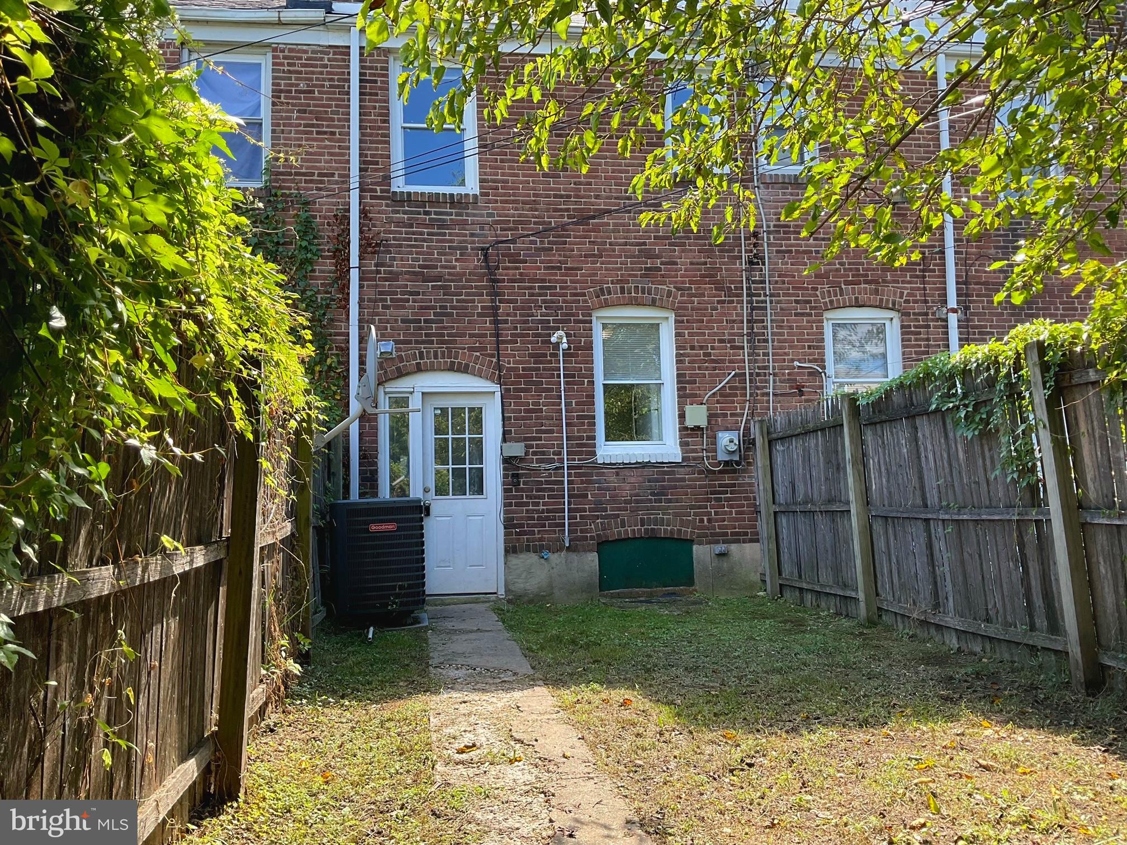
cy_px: 422
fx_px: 944
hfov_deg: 61.7
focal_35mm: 29
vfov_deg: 48.2
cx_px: 564
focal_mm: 3
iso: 16
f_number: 1.8
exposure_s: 1/194
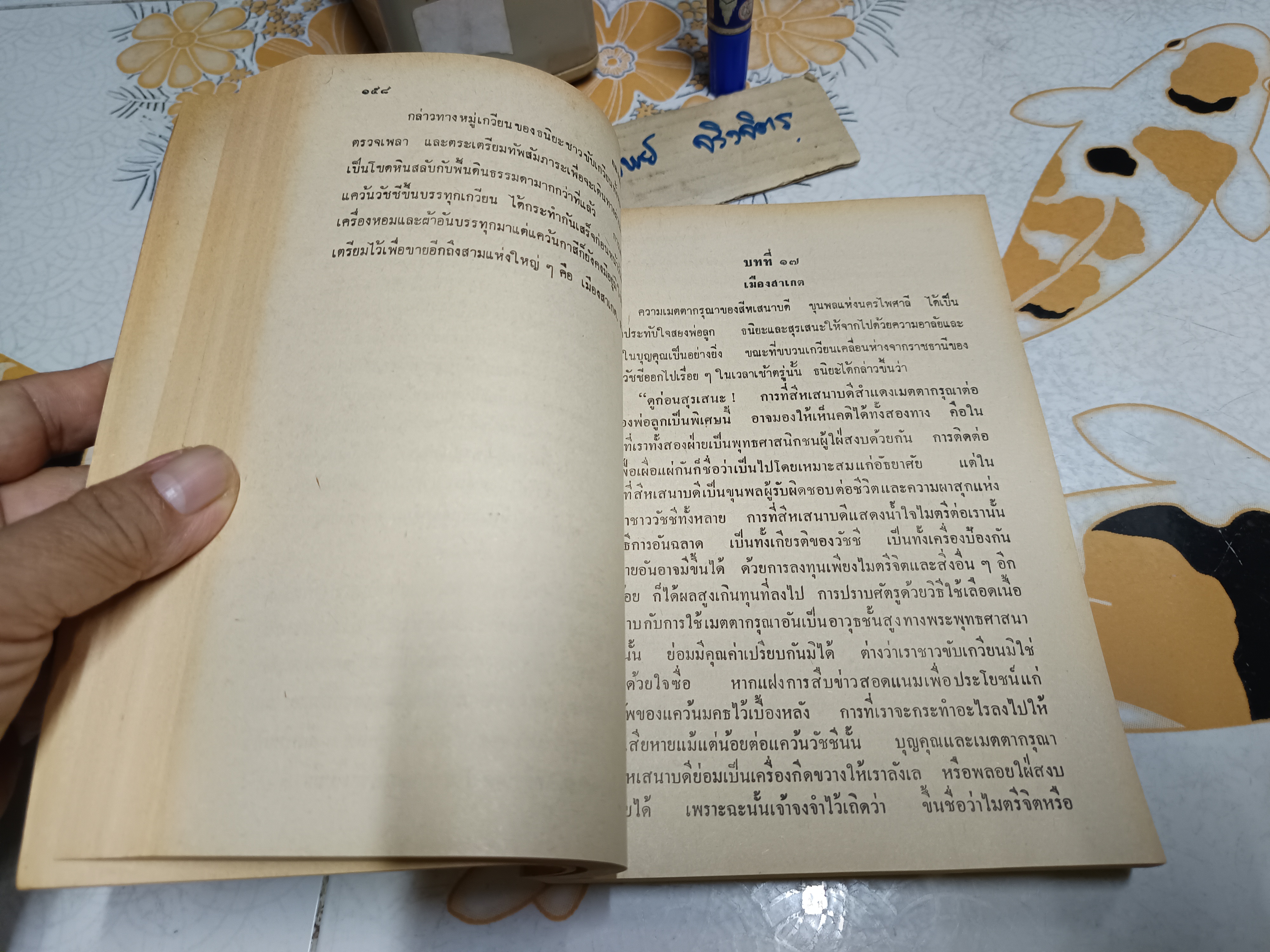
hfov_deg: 71.6
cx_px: 635
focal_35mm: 24
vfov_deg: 56.8
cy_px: 476
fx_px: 881
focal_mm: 5.31
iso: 850
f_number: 1.7
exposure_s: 1/33.3
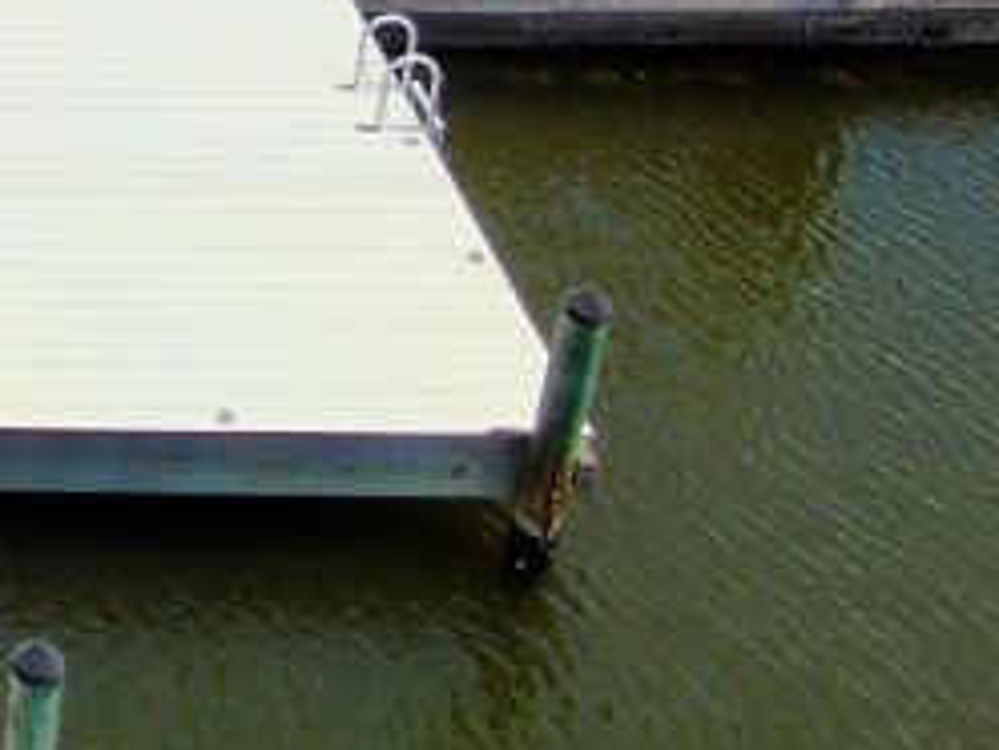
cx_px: -741
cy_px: -367
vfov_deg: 14.0
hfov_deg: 16.8
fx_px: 2857
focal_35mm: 99
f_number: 2.8
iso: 100
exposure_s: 1/1000
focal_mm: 4.39
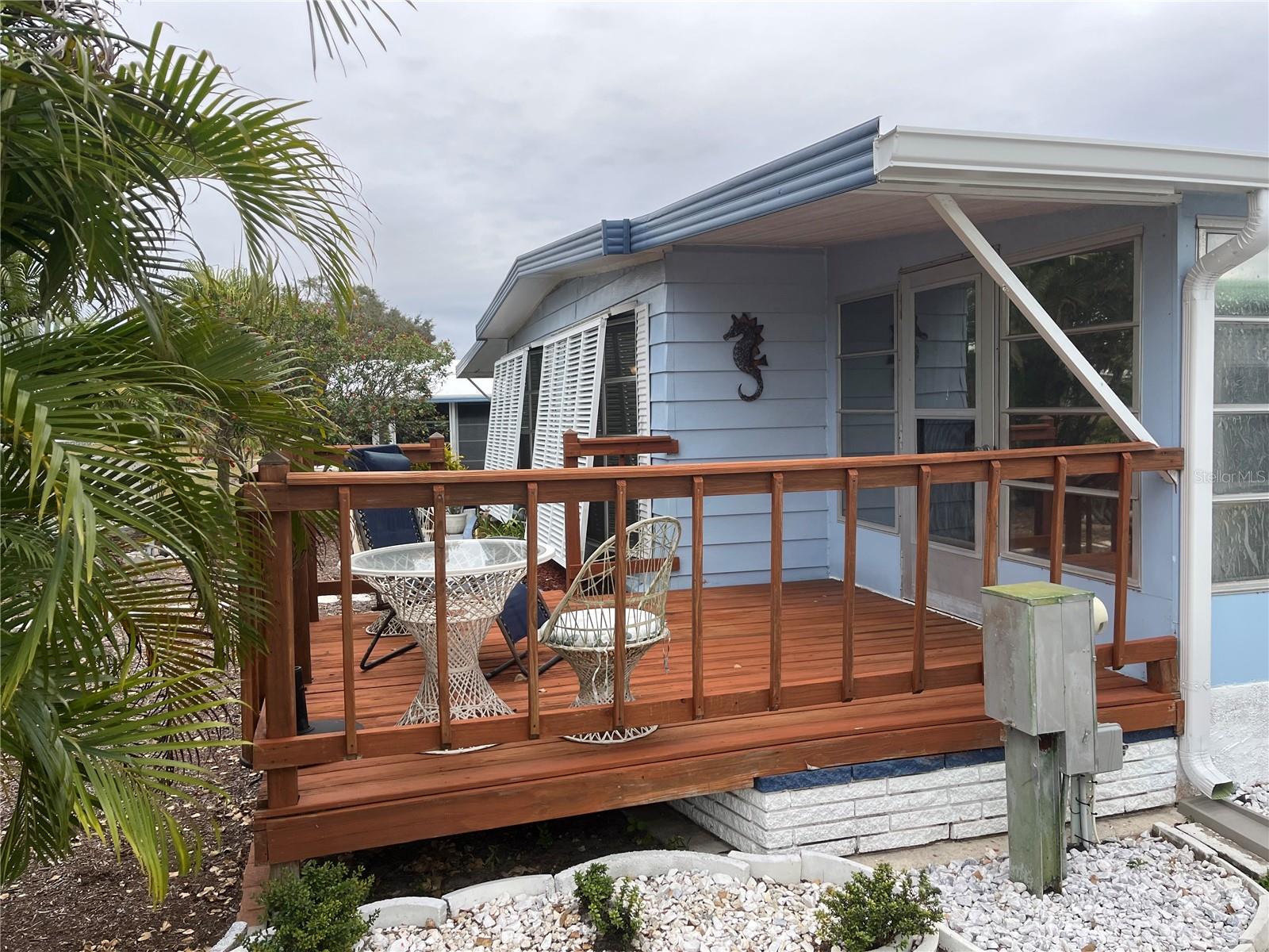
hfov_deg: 67.3
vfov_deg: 53.1
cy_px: 476
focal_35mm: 26
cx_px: 634
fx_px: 953
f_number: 1.6
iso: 50
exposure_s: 1/878
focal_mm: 5.1
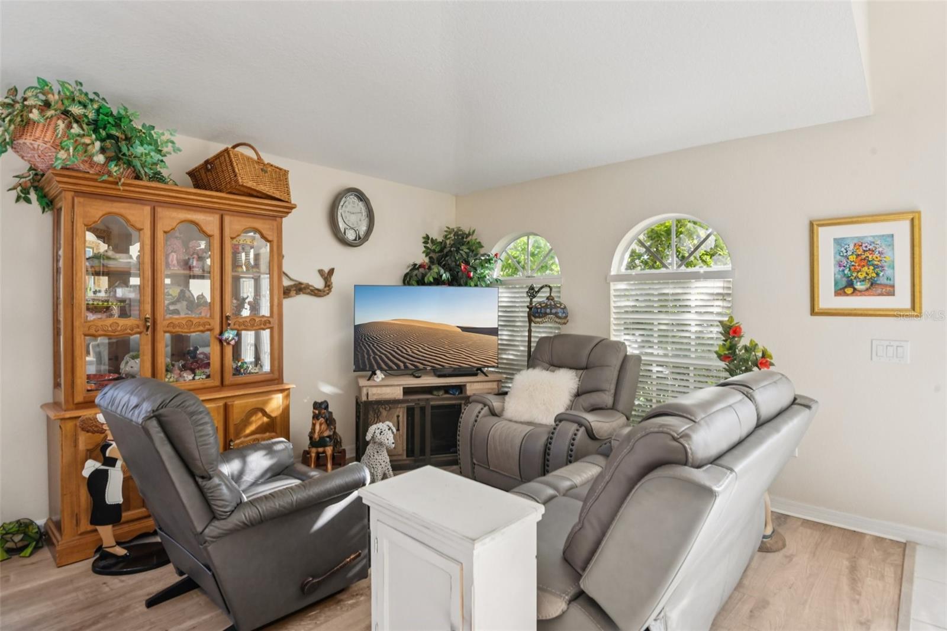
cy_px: 316
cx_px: 474
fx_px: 500
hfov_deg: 86.9
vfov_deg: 64.5
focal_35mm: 19
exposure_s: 1/25
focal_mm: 19
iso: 400
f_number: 8
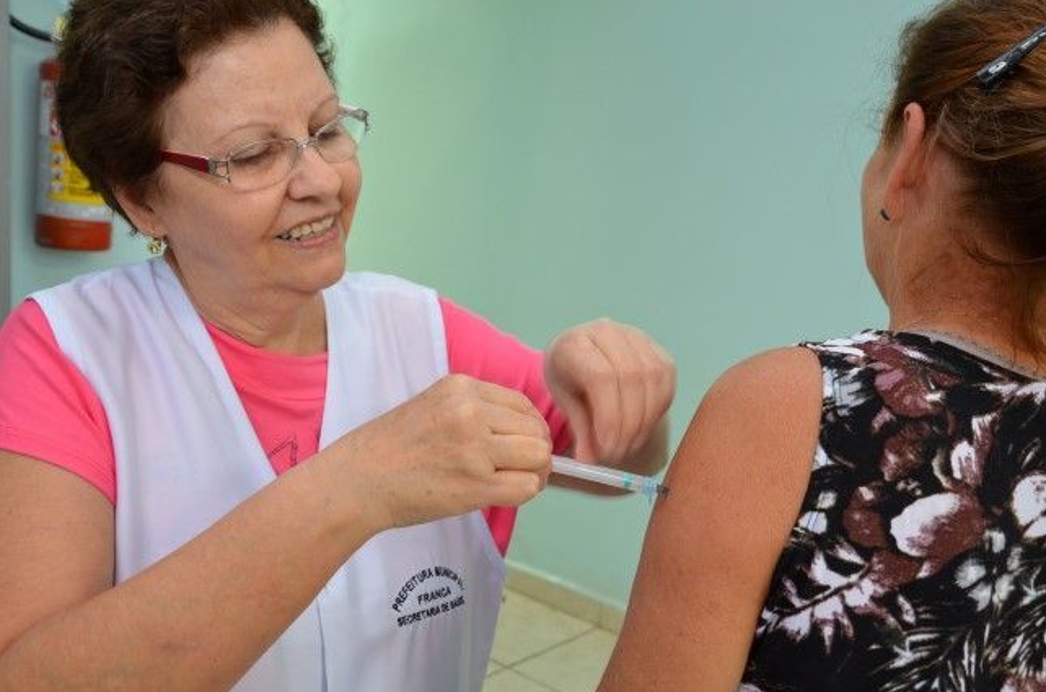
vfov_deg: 37.1
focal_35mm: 36
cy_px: 383
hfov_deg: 53.8
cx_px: 550
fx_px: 1031
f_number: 4
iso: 800
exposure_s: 1/60
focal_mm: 21
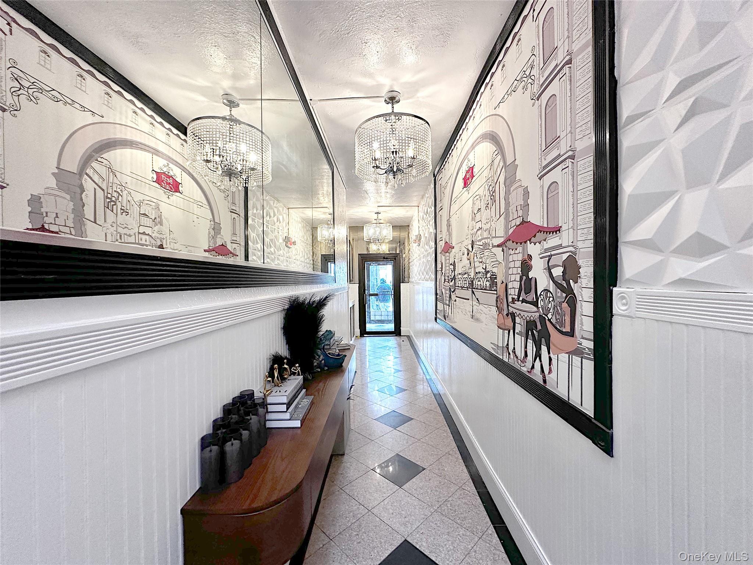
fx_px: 305
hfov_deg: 102.1
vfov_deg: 85.7
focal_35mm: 14
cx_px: 376
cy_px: 282
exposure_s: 1/60
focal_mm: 2.22
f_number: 2.2
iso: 200
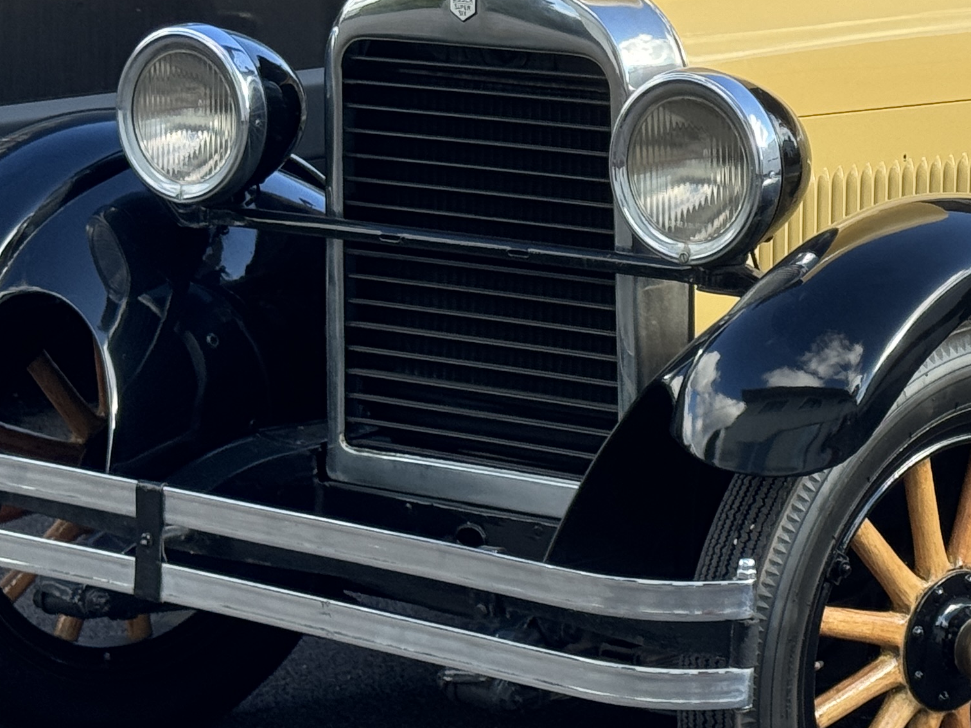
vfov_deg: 11.5
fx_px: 3590
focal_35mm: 128
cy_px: 140
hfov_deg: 15.2
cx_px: 952
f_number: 1.78
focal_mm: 6.76
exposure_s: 1/1043
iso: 64
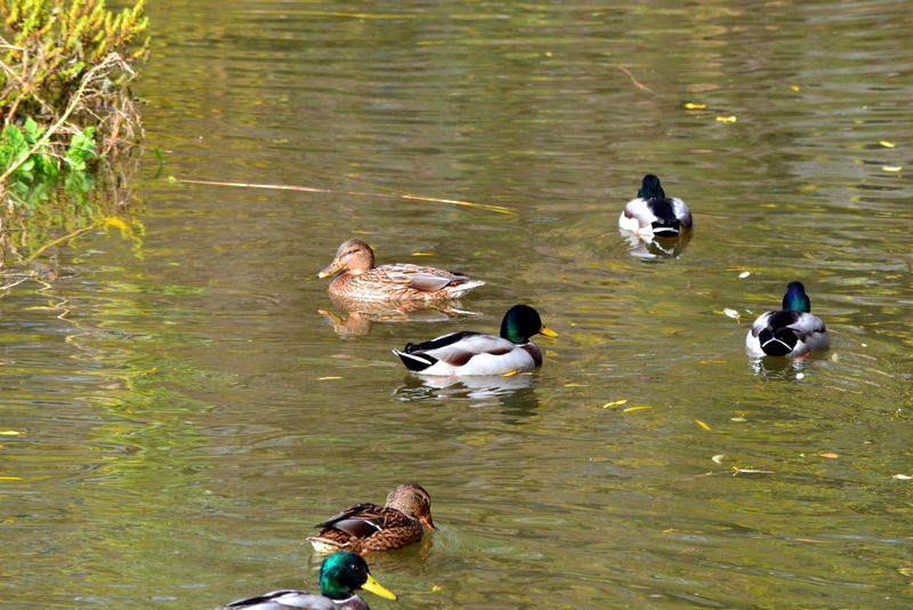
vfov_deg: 3.8
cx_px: 456
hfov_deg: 5.7
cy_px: 305
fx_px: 9133
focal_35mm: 360
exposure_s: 1/200
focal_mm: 240
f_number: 10
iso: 400
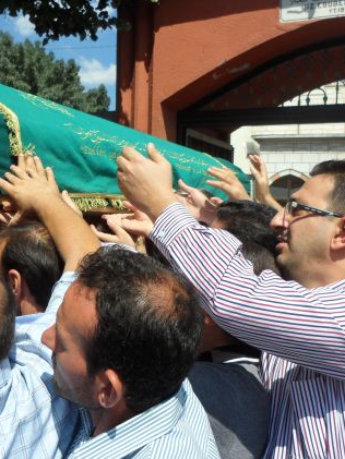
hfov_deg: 34.9
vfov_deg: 45.8
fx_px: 545
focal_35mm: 41
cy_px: 226
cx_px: 126
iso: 80
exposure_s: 1/750
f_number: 3.5
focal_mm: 4.9
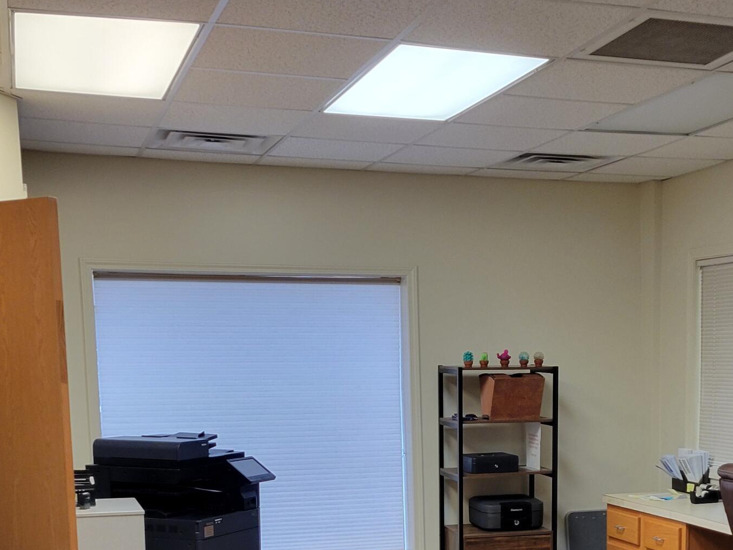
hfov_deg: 32.8
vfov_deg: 24.4
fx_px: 1228
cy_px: 513
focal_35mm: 58
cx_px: 511
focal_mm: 5.4
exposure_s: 1/120
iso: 160
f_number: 1.8
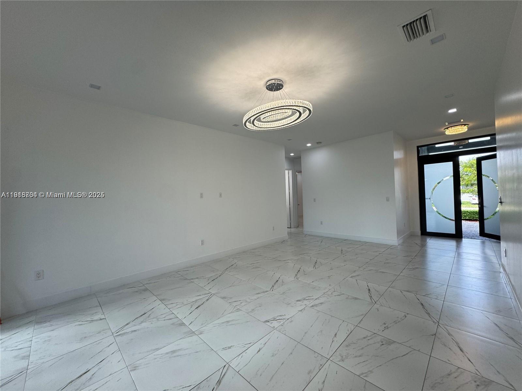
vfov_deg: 85.7
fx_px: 211
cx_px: 261
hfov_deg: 102.1
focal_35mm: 14
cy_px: 196
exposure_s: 1/120
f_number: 2.2
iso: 64
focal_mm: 2.22
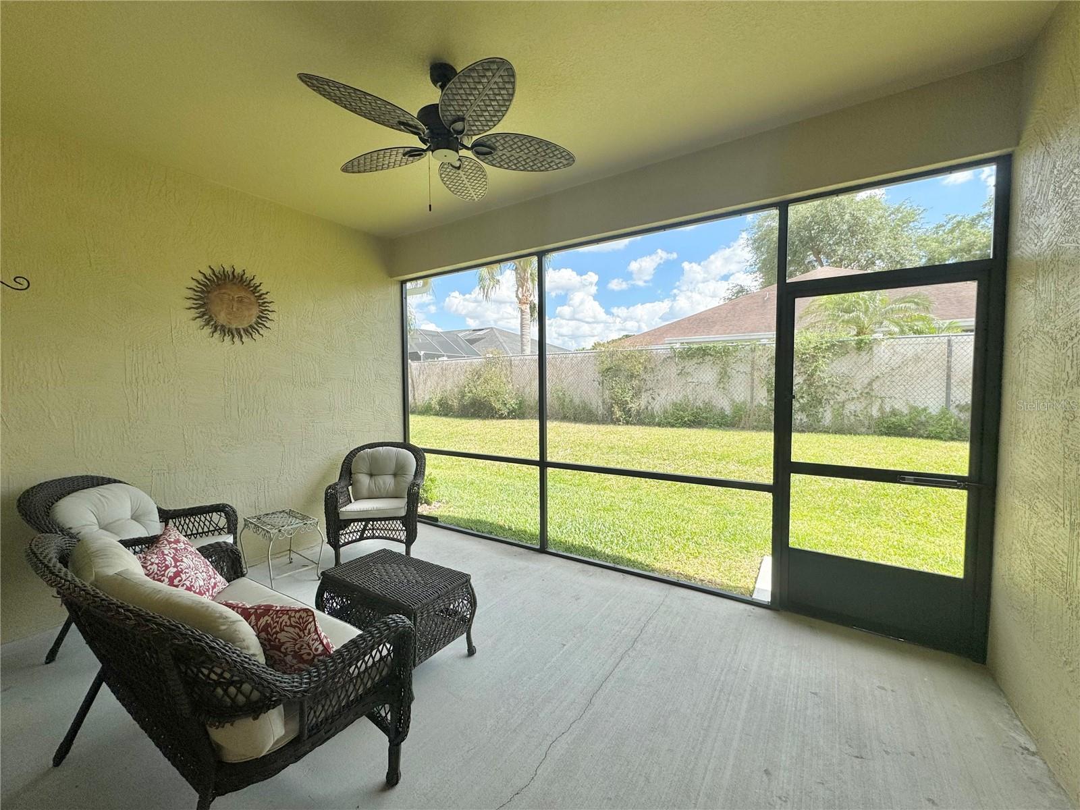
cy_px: 405
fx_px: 437
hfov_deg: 102.1
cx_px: 540
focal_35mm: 14
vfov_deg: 85.7
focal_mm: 2.22
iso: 40
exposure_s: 1/652
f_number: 2.2
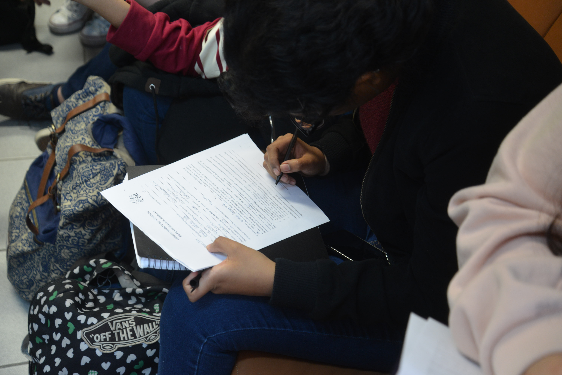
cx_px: 281
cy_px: 188
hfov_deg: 41.1
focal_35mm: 48
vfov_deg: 28.1
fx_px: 750
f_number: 4.2
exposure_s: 1/30
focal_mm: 48
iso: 800
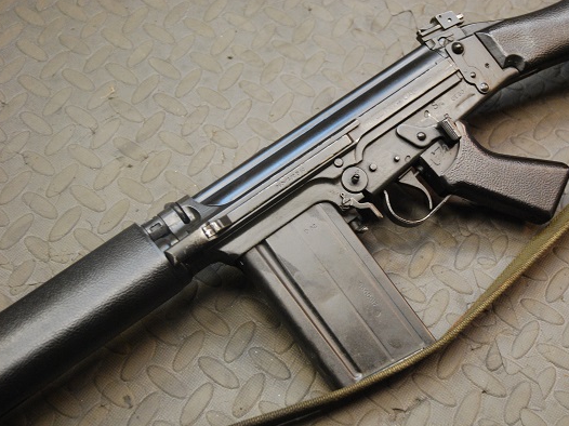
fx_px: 920
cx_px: 317
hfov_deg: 34.3
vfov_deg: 26.1
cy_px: 210
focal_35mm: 56
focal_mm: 34
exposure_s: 1/30
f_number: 4.2
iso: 1250
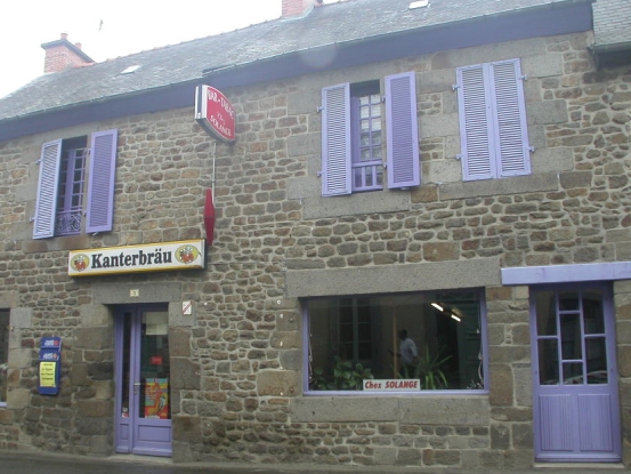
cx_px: 275
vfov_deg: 27.5
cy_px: 250
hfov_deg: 36.1
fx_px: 966
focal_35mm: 53
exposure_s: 1/117
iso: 100
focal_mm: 8.9
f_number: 3.9
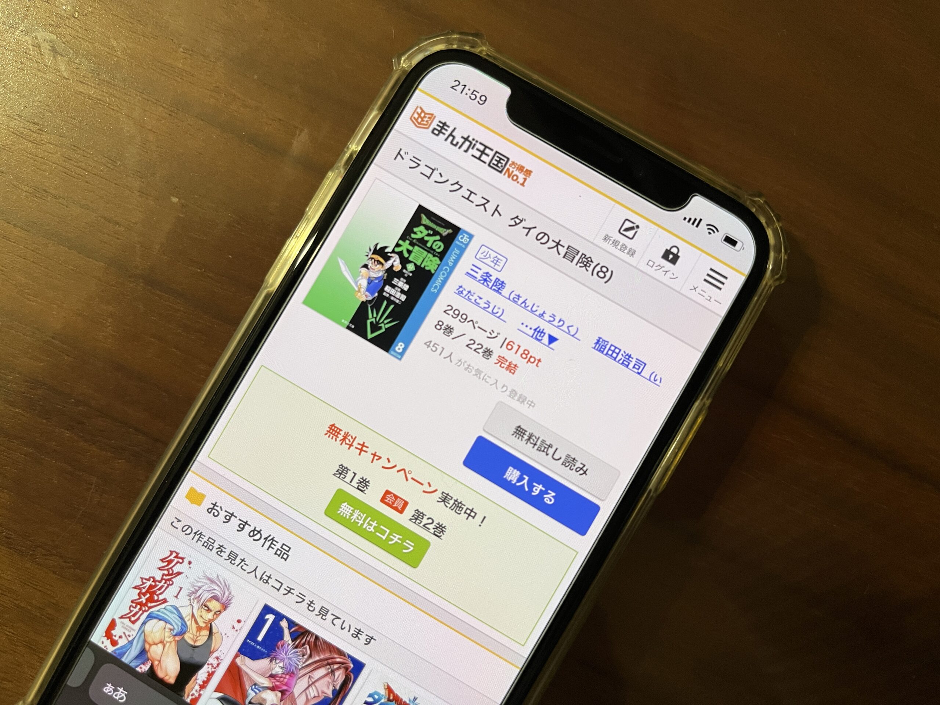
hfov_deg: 67.3
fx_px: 706
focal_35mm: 26
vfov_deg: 53.1
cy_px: 352
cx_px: 470
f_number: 1.6
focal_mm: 5.1
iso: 160
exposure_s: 1/60
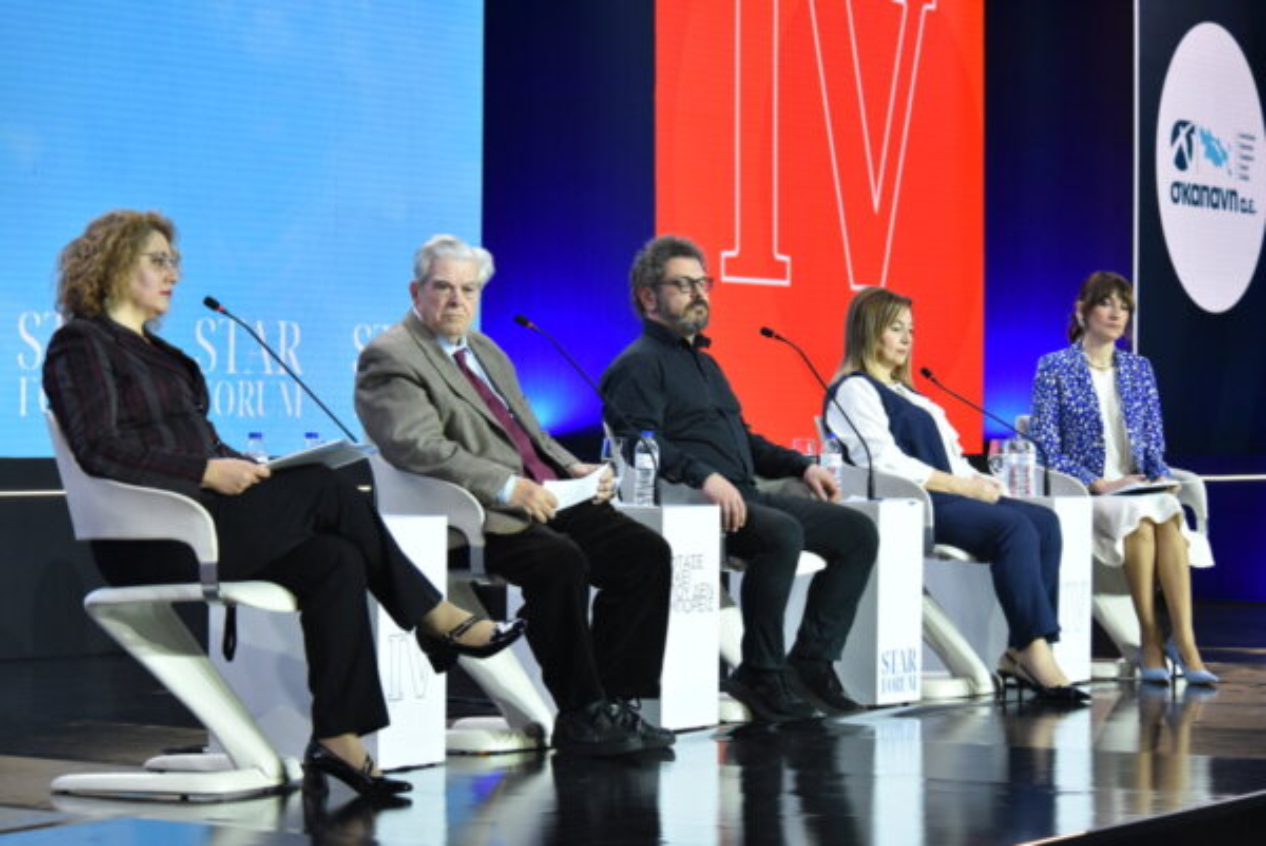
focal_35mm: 110
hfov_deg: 18.6
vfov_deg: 12.5
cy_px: 423
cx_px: 633
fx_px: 3871
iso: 4000
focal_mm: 110
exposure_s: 1/500
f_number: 5.6
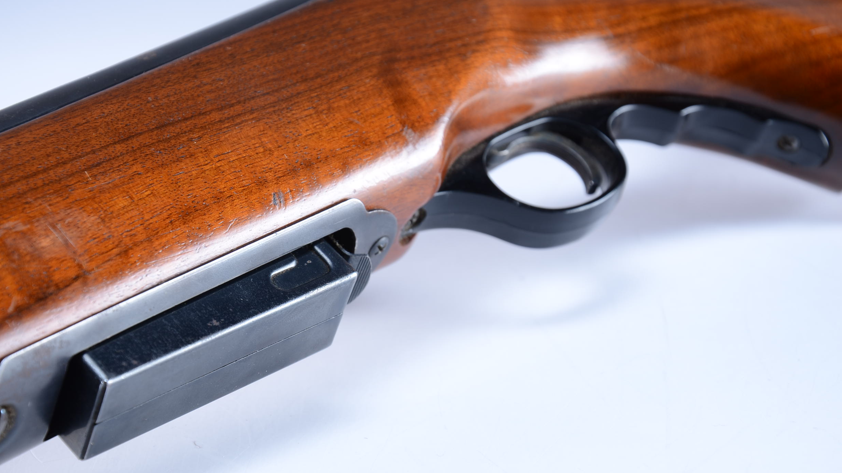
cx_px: 421
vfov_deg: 11.0
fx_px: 2456
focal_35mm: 110
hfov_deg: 19.5
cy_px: 218
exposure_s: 1/100
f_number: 8
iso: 100
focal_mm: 70
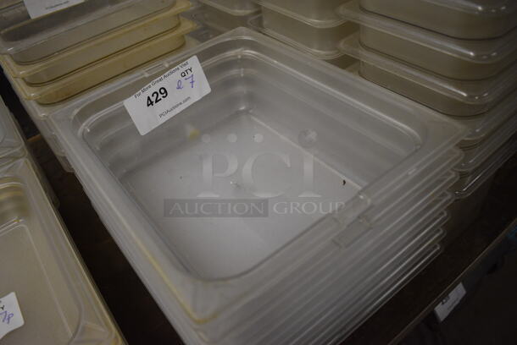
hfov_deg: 61.9
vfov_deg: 43.7
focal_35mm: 30
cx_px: 258
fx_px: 431
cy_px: 172
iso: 1000
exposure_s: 1/125
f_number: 3.5
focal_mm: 20
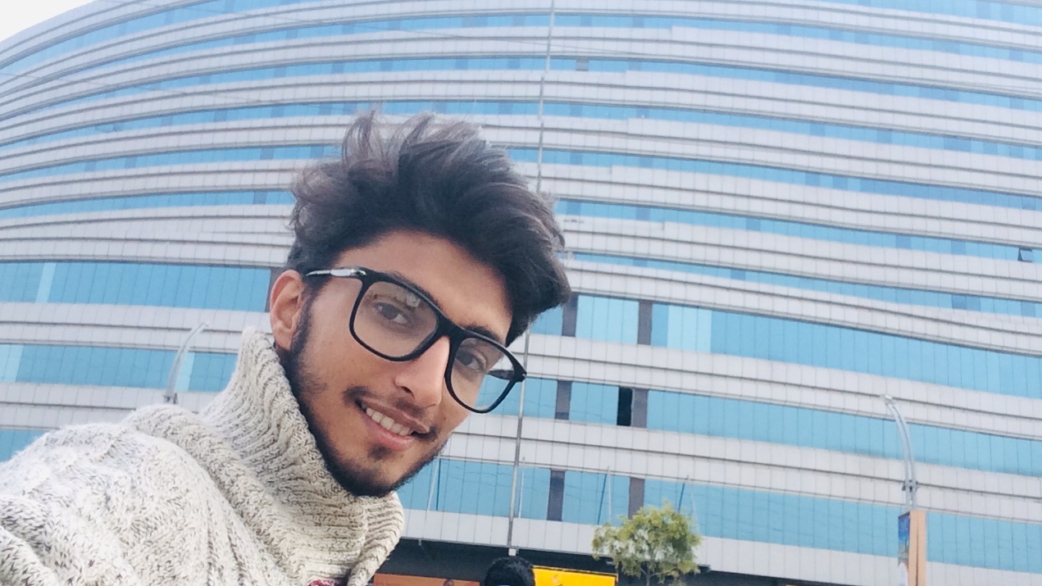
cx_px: 522
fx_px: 939
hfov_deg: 58.0
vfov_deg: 34.4
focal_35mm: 34
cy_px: 373
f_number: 2.4
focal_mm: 2.15
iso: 50
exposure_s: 1/464
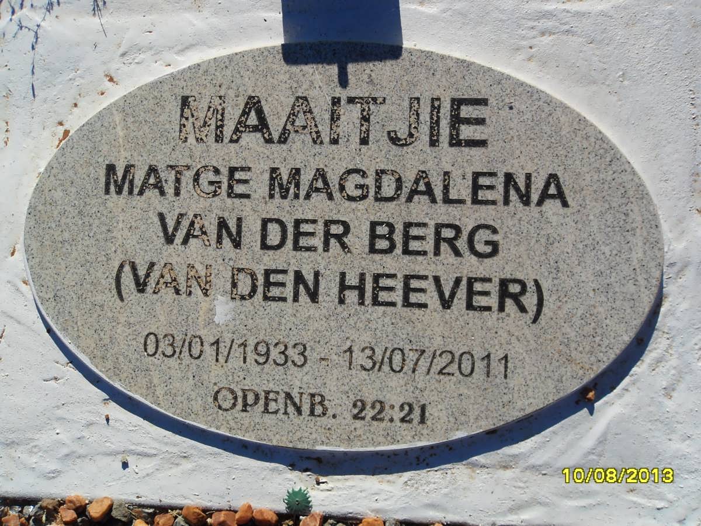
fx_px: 709
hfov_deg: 52.6
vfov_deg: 40.7
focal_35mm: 35
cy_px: 263
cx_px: 350
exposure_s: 1/250
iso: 80
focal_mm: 6.3
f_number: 8.2
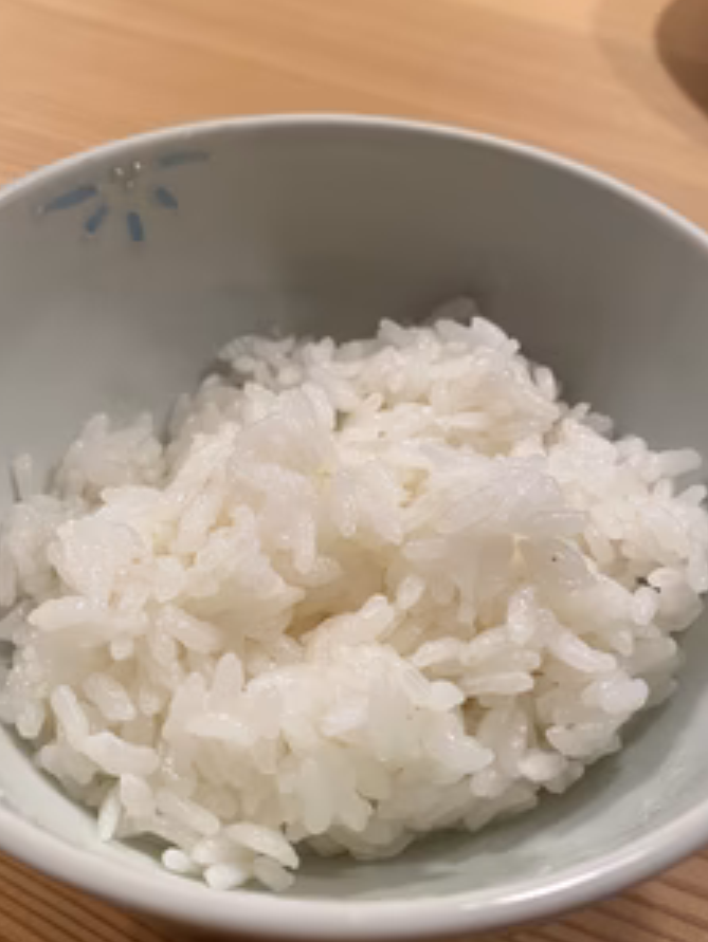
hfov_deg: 40.7
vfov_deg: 52.5
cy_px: 520
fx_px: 954
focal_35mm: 35
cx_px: 324
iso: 80
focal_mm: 4.25
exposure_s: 1/50
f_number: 1.8
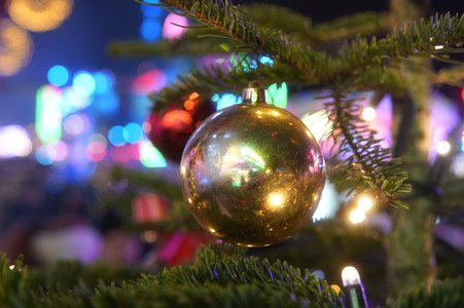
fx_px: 580
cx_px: 232
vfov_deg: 29.8
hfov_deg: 43.6
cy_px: 154
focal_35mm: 45
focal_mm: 30
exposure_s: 1/50
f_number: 3.2
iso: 640
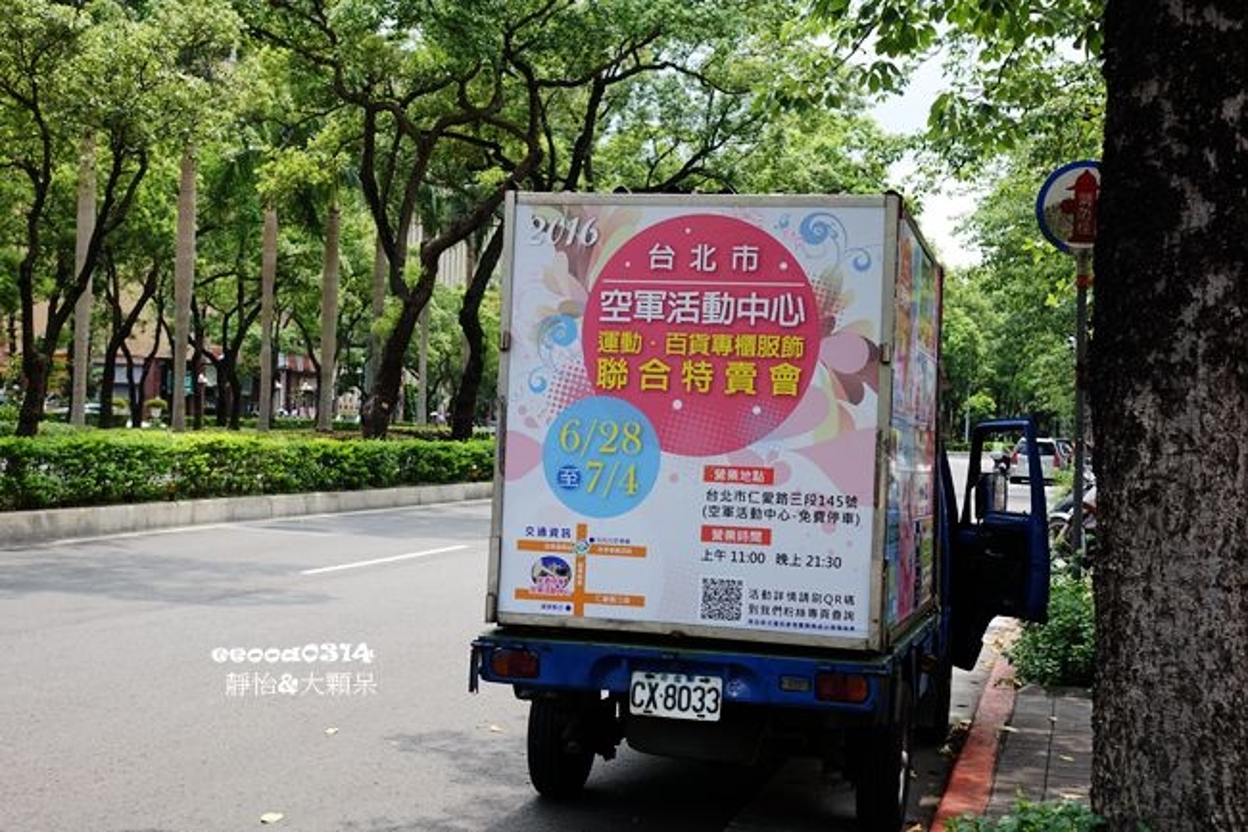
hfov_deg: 39.6
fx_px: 1733
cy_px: 416
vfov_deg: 27.0
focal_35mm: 50
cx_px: 624
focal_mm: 18.51
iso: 125
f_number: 4
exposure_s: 1/320
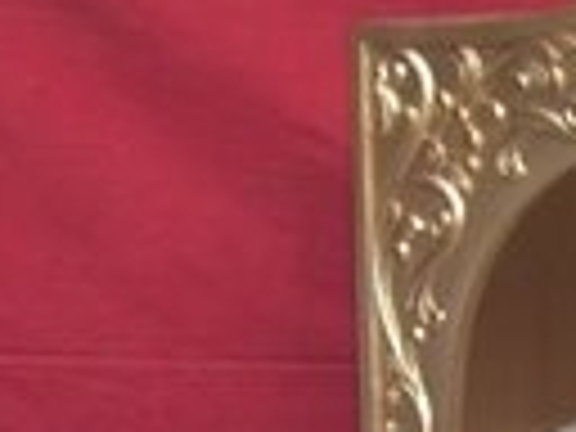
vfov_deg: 8.2
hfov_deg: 10.9
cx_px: 819
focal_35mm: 176
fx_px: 2929
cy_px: 666
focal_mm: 7.6
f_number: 3
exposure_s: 1/160
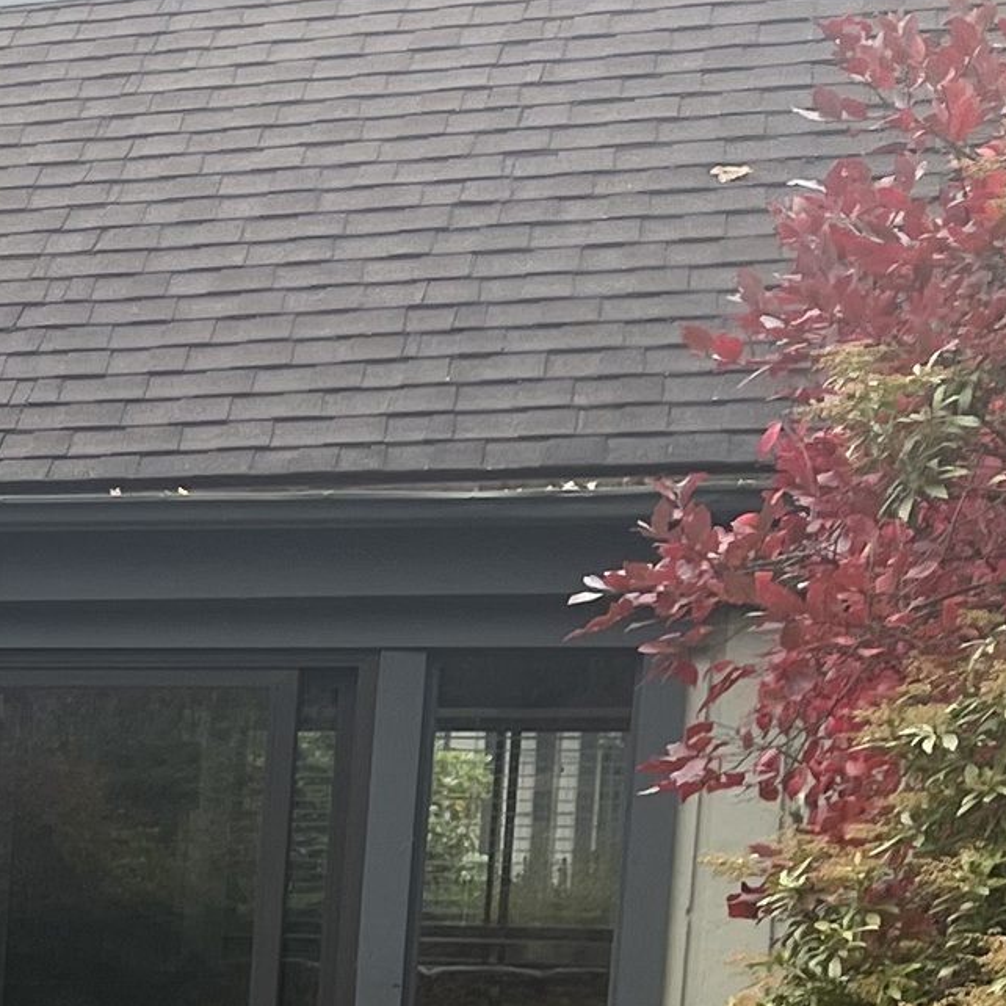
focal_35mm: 110
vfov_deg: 15.3
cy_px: 1186
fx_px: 3617
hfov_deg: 12.9
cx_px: -1258
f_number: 1.6
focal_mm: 5.1
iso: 40
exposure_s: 1/209
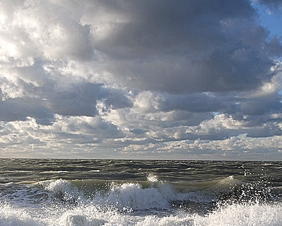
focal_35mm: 69
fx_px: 576
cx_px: 69
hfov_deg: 27.1
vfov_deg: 21.9
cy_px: 183
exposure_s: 1/250
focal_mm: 24
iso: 100
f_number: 8
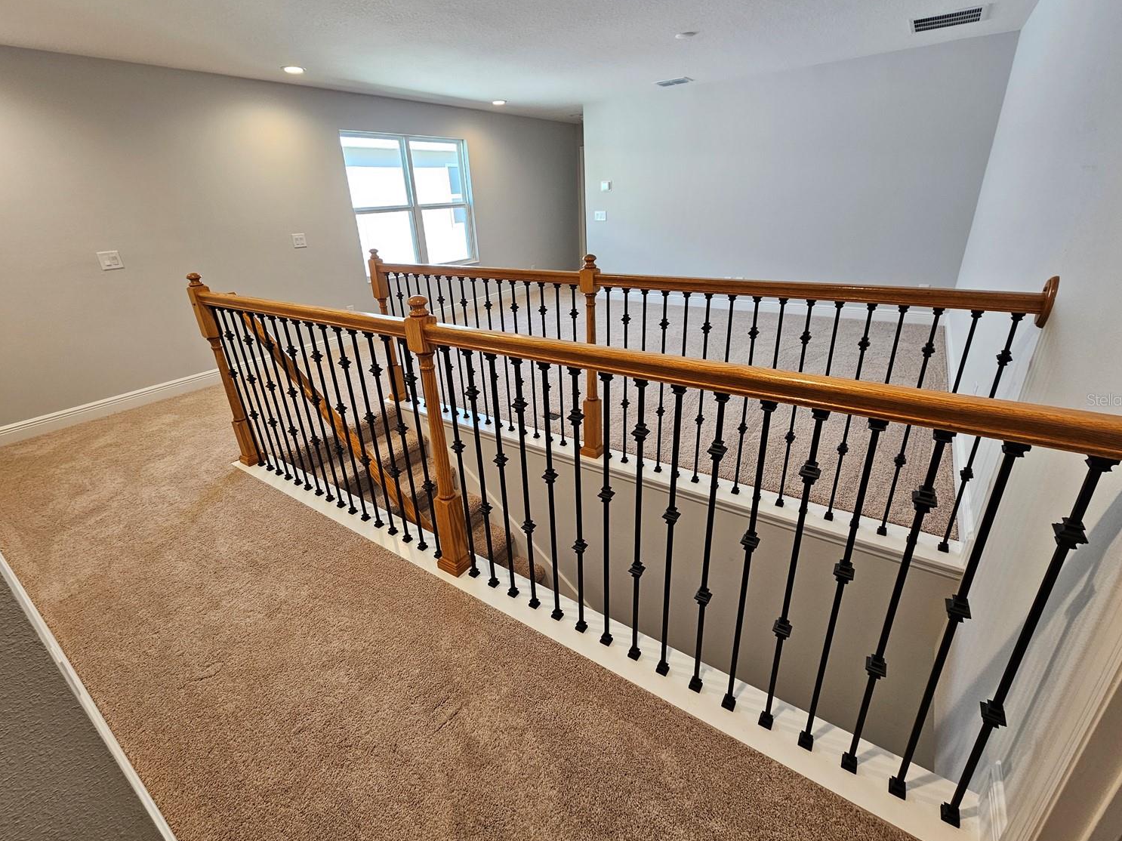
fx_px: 454
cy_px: 399
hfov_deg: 102.1
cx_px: 554
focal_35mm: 14
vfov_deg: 85.6
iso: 125
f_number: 2.2
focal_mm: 2.2
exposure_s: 1/60
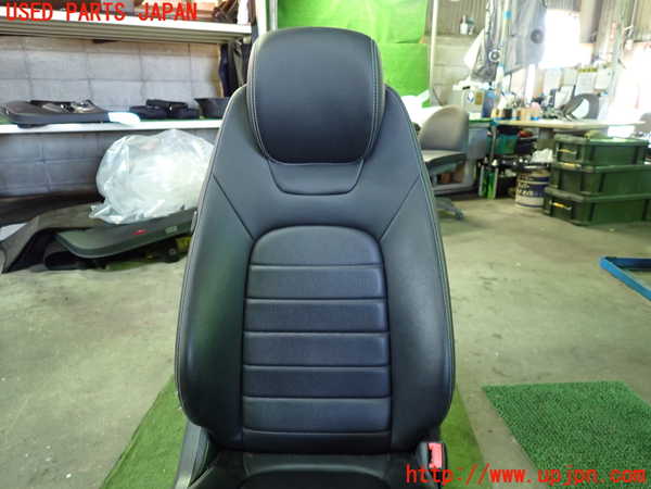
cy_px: 244
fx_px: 470
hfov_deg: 69.4
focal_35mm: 25
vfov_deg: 54.9
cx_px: 326
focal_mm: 4.5
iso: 400
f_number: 2
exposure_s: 1/30
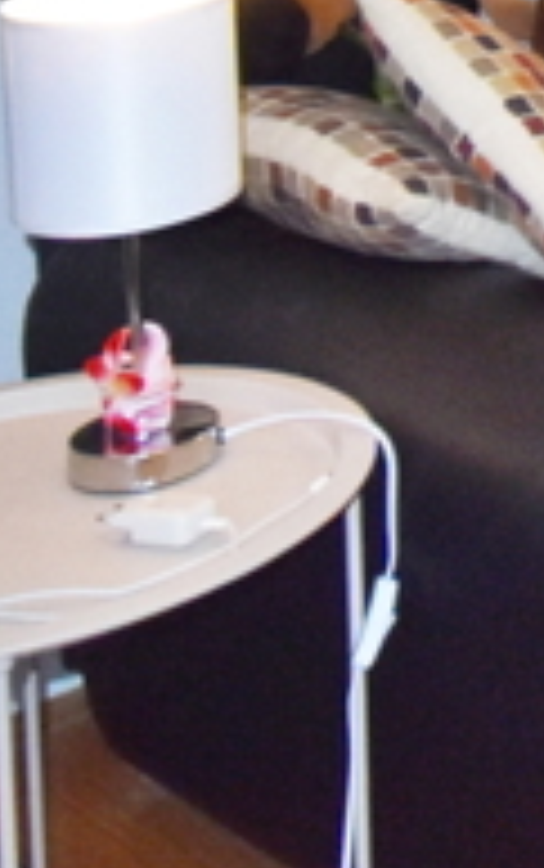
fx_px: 2248
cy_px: -432
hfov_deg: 11.5
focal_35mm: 95
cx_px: 1290
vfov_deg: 19.2
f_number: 4.5
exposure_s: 1/125
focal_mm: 10
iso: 900
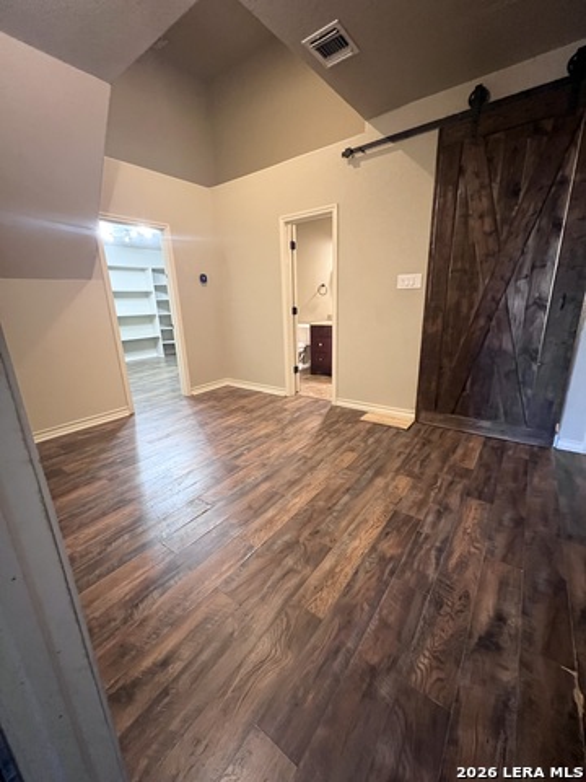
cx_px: 293
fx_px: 293
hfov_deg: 89.9
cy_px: 391
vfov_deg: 106.2
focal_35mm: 13
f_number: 1.8
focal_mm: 1.57
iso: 800
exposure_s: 1/40
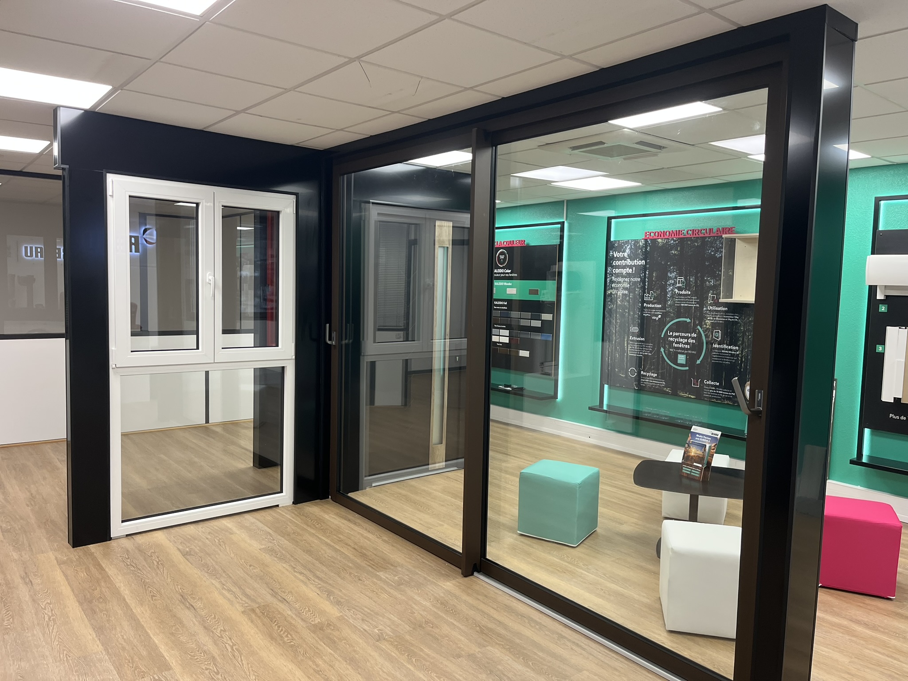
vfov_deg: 53.1
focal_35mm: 26
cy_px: 340
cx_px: 454
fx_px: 682
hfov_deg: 67.3
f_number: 1.6
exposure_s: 1/100
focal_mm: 5.1
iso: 125
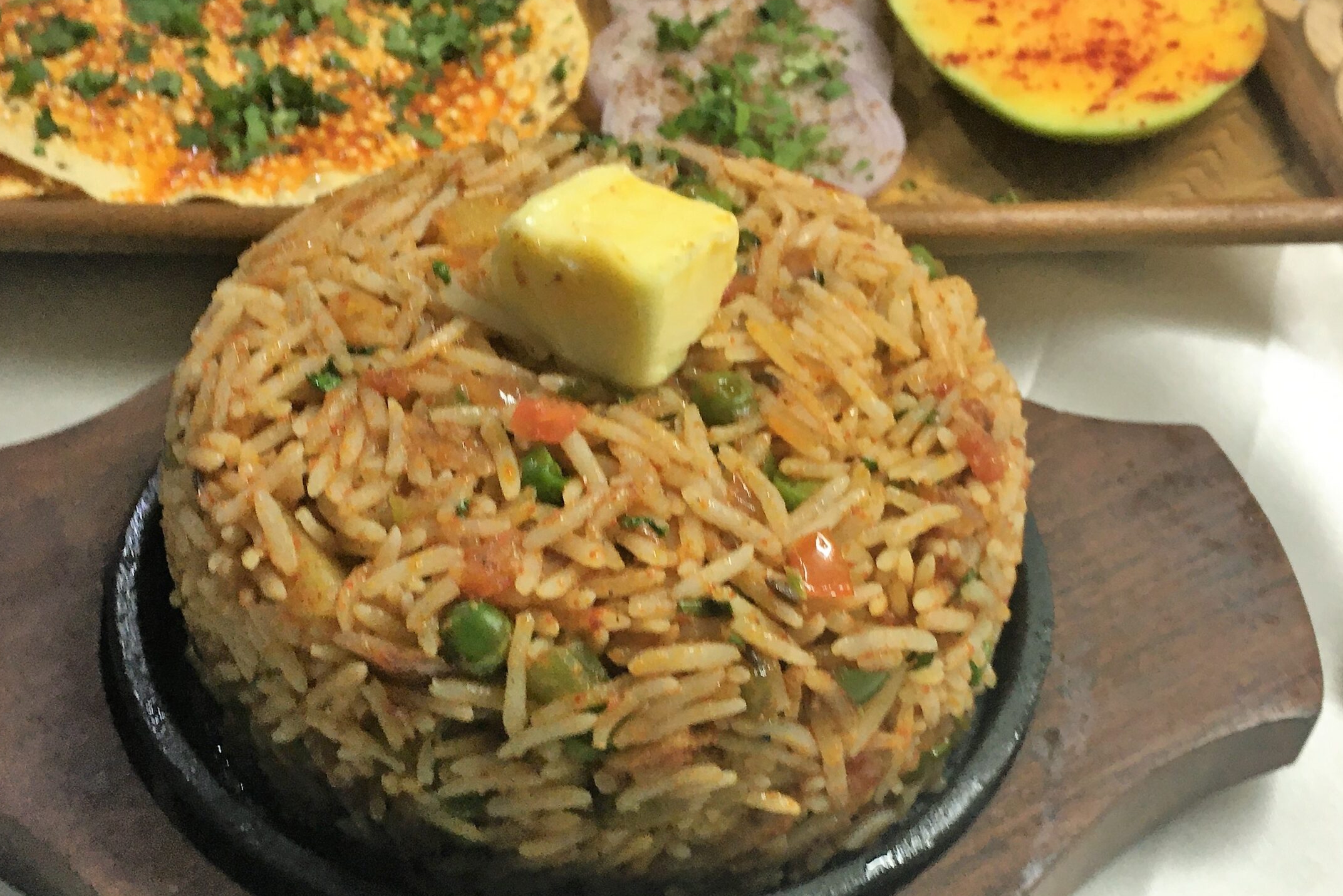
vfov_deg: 36.8
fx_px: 1343
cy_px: 502
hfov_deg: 53.0
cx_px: 586
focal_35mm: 36
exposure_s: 1/33
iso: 50
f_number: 2.2
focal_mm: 4.15
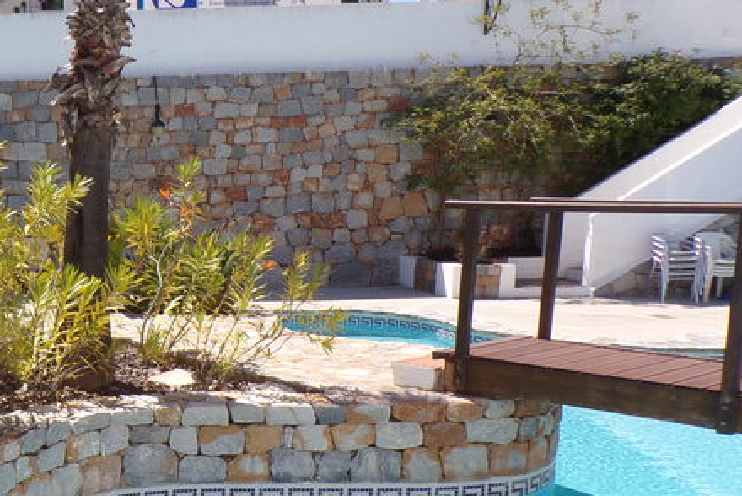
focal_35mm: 51
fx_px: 1052
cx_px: 46
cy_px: 365
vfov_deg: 26.2
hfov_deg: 36.0
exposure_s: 1/300
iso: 80
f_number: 5.8
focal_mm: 4.3
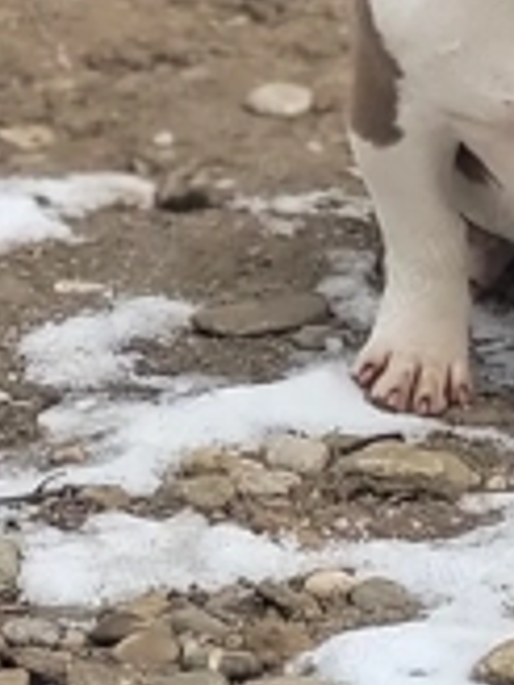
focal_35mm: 185
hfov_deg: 8.0
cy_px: -13
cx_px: 581
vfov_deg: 10.6
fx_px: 3663
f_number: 2.4
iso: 25
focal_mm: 7.12
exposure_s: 1/303
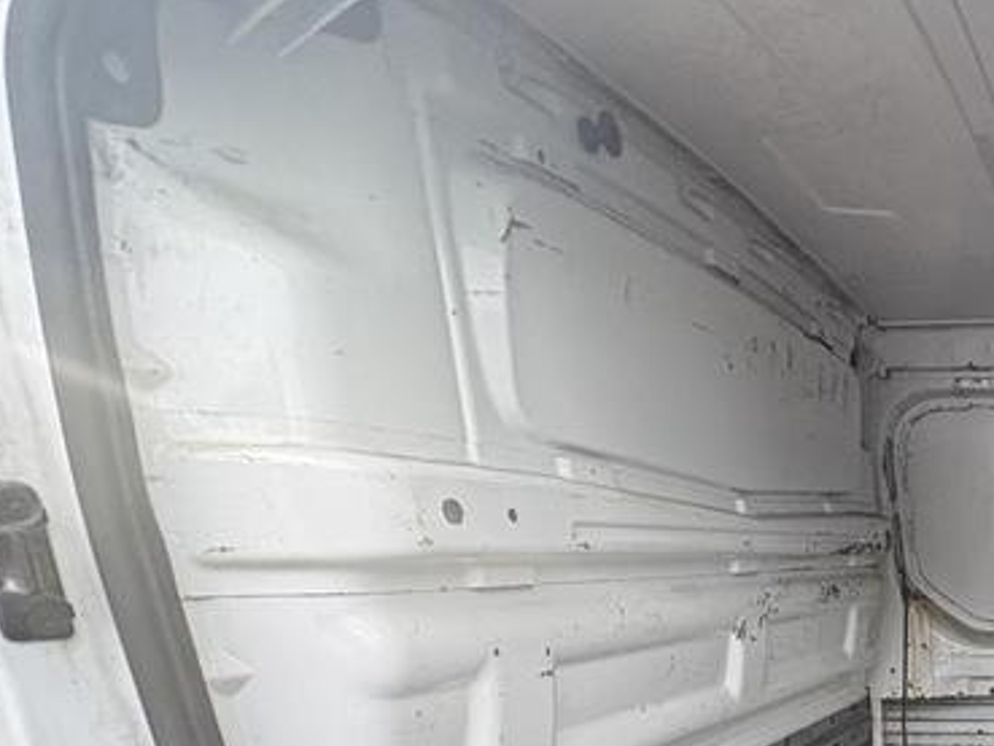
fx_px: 977
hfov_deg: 42.8
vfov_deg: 35.9
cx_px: 1080
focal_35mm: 34
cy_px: 811
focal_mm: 2.22
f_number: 2.2
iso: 100
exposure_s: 1/135
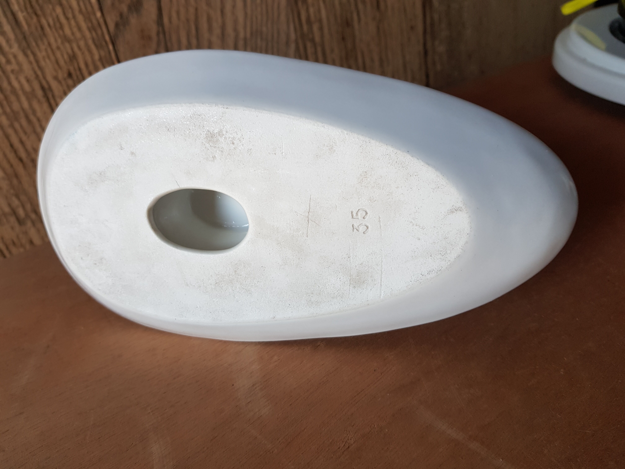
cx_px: 312
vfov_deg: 53.1
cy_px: 234
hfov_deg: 67.3
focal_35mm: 26
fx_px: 469
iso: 80
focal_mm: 4.2
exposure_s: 1/60
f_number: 1.7
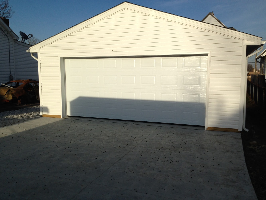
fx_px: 254
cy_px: 100
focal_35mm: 33
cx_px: 133
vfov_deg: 43.0
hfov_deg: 55.3
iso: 64
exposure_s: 1/2463
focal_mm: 4.12
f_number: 2.4
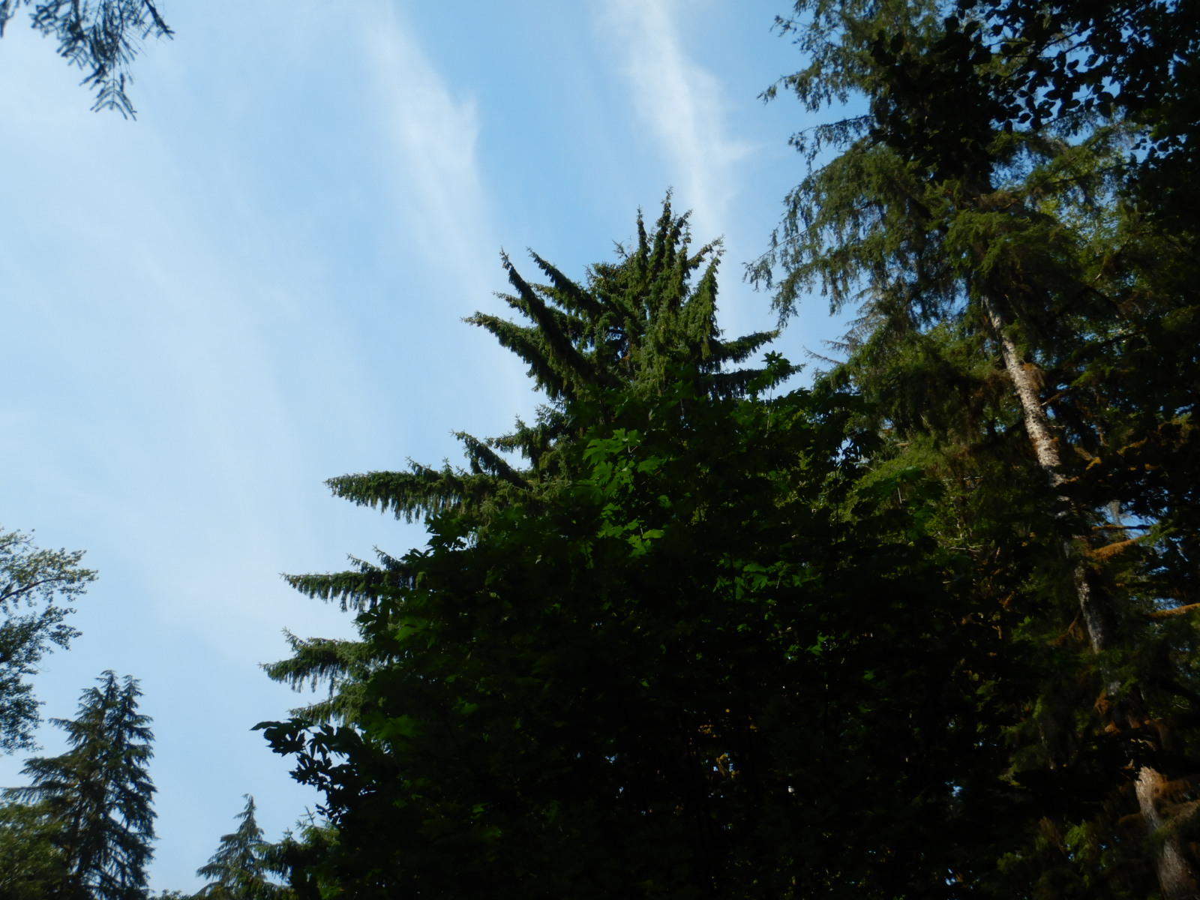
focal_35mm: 37
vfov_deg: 38.7
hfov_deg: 50.1
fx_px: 1283
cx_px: 600
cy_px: 450
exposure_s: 1/800
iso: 125
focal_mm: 6.6
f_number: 4.2
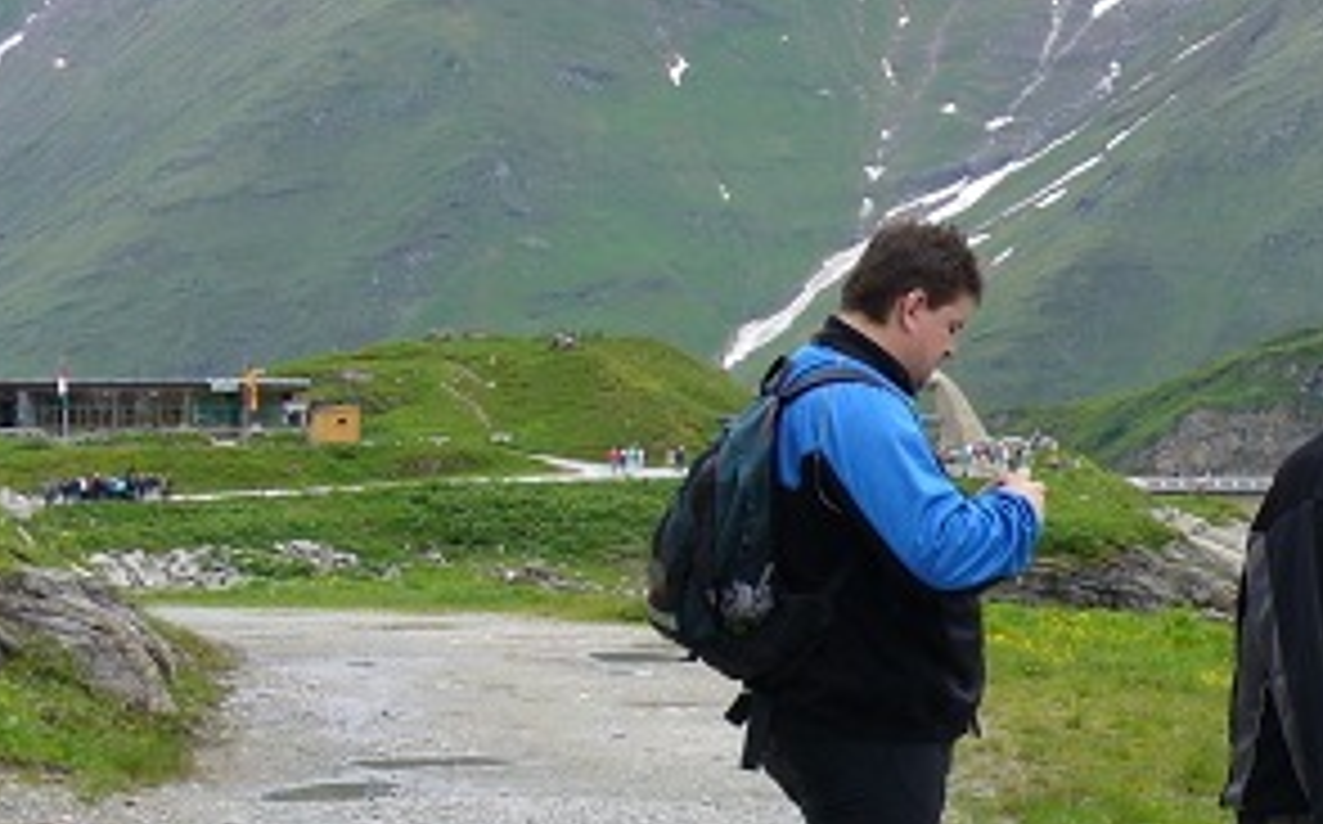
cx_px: 1278
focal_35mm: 104
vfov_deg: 12.5
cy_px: 644
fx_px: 3746
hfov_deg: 19.5
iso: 80
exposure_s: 1/160
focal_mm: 7.9
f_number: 6
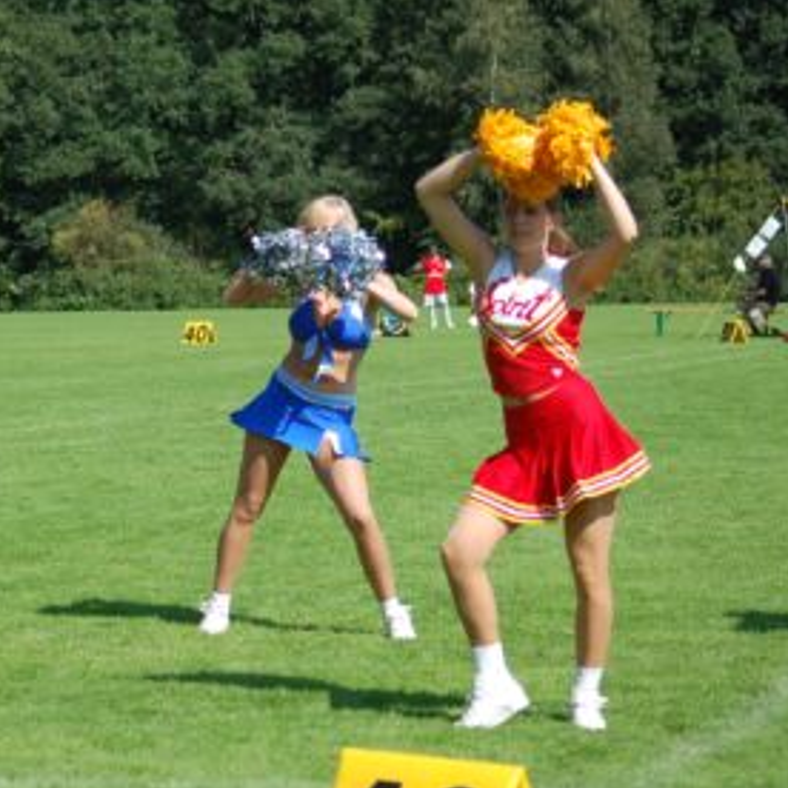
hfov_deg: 10.7
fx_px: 4198
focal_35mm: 163
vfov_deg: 10.7
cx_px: 181
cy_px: 377
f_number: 5
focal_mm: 78
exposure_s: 1/1250
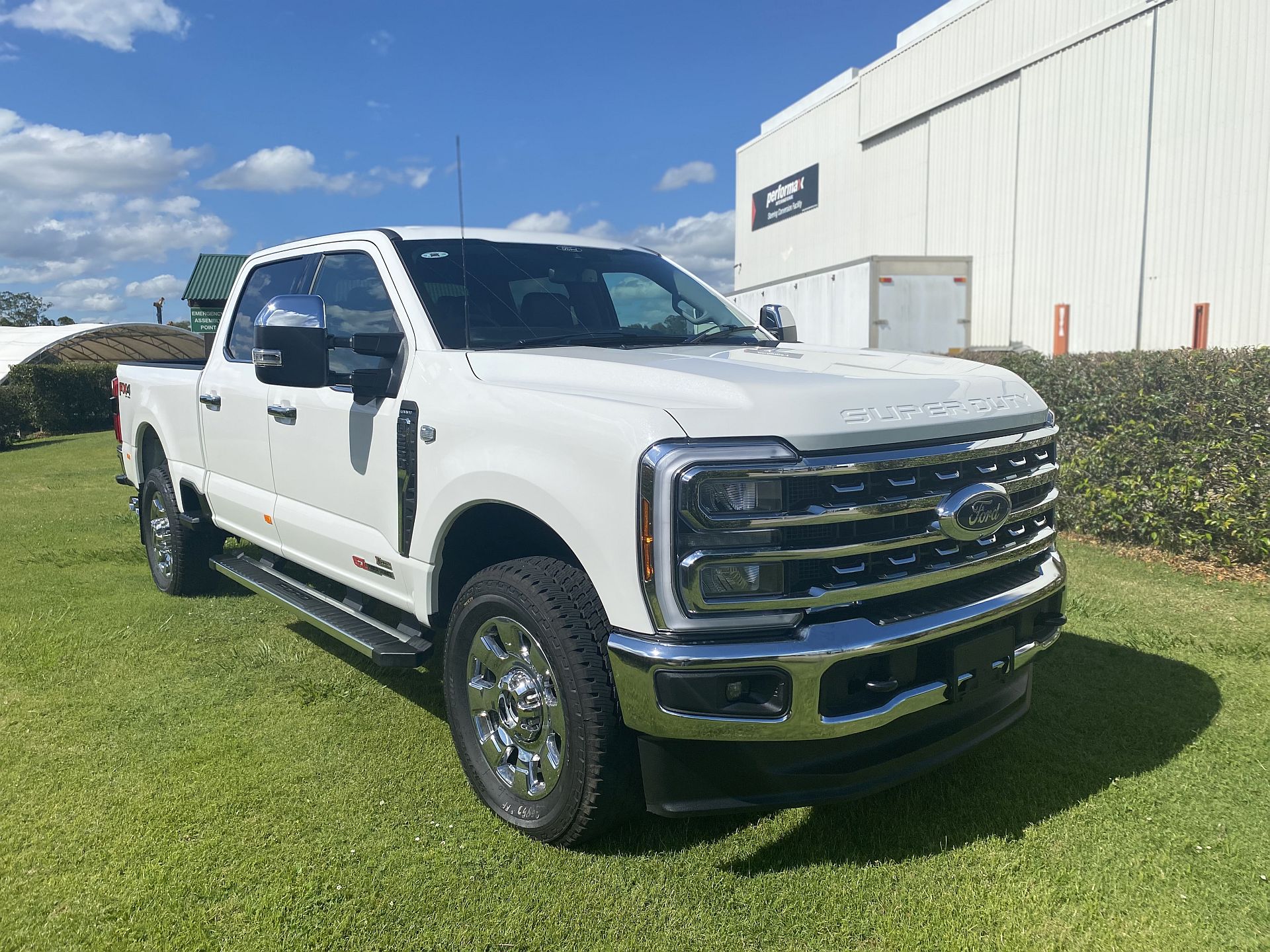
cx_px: 635
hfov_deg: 67.3
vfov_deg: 53.1
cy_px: 476
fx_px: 954
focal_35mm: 26
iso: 32
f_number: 1.8
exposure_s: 1/8197
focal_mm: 4.25
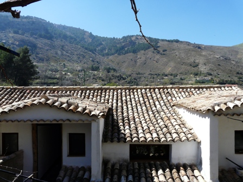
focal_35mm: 28
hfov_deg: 63.4
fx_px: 197
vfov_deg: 49.7
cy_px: 91
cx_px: 122
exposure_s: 1/400
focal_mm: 4.6
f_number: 5.6
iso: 100
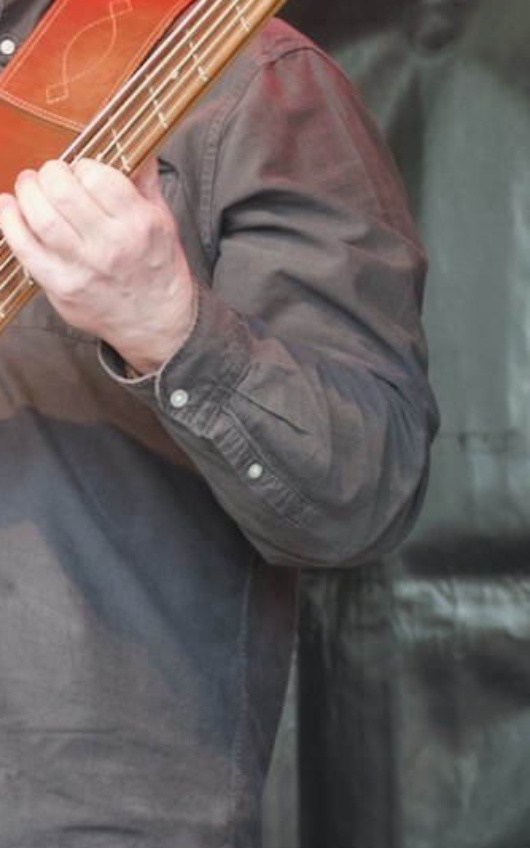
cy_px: 388
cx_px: -89
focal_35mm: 301
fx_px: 6958
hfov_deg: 4.4
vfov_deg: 7.0
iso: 800
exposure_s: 1/250
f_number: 4
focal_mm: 44.93
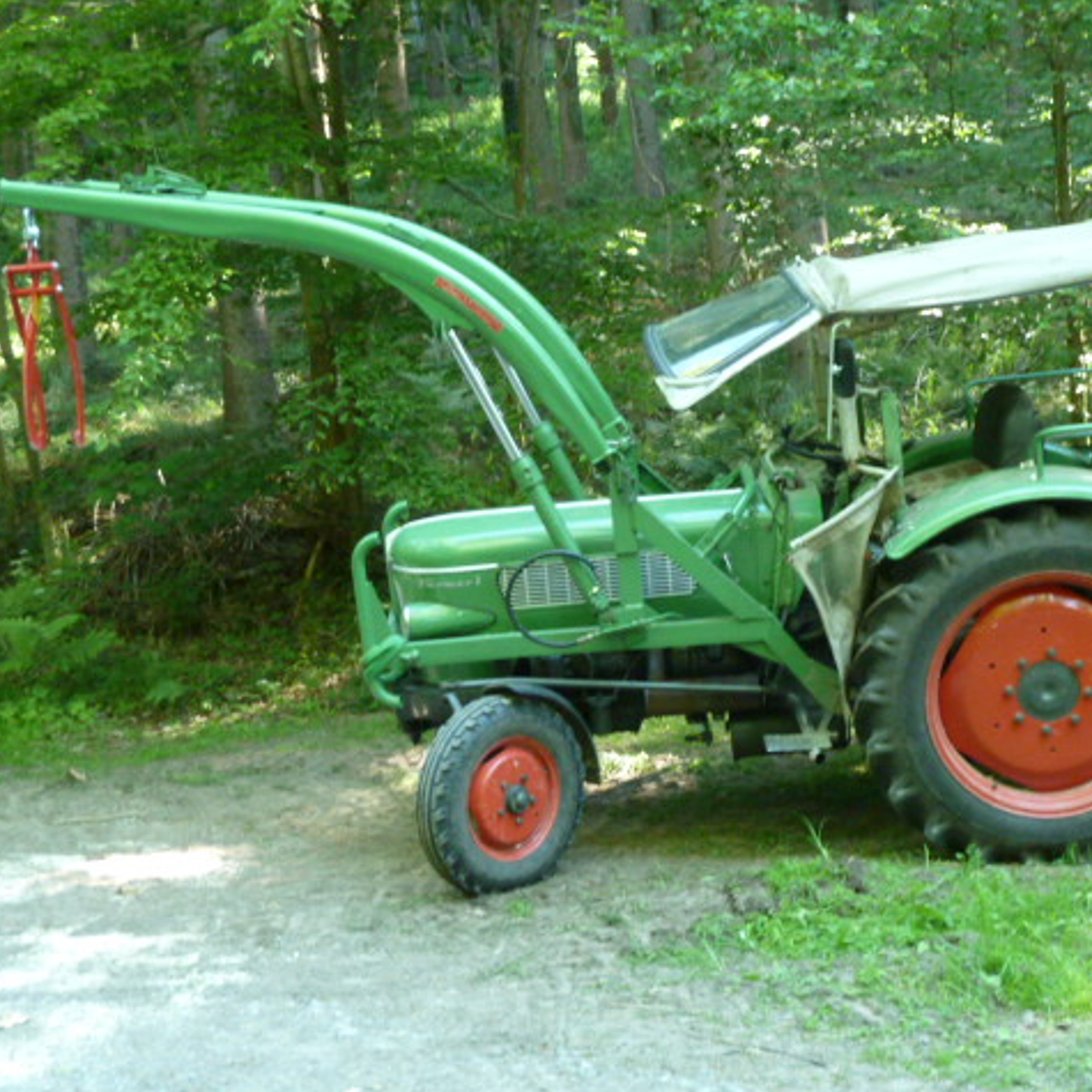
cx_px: 630
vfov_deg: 34.0
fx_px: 1785
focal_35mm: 50
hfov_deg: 34.0
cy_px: 549
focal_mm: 6.9
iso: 400
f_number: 3.7
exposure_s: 1/30
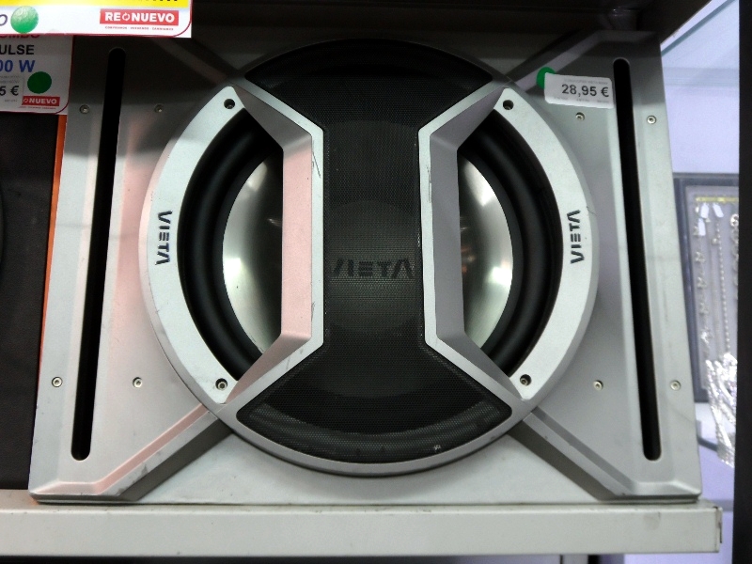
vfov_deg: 32.9
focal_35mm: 44
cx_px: 376
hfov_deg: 42.9
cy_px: 282
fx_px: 956
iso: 400
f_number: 3.9
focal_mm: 8
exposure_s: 1/30
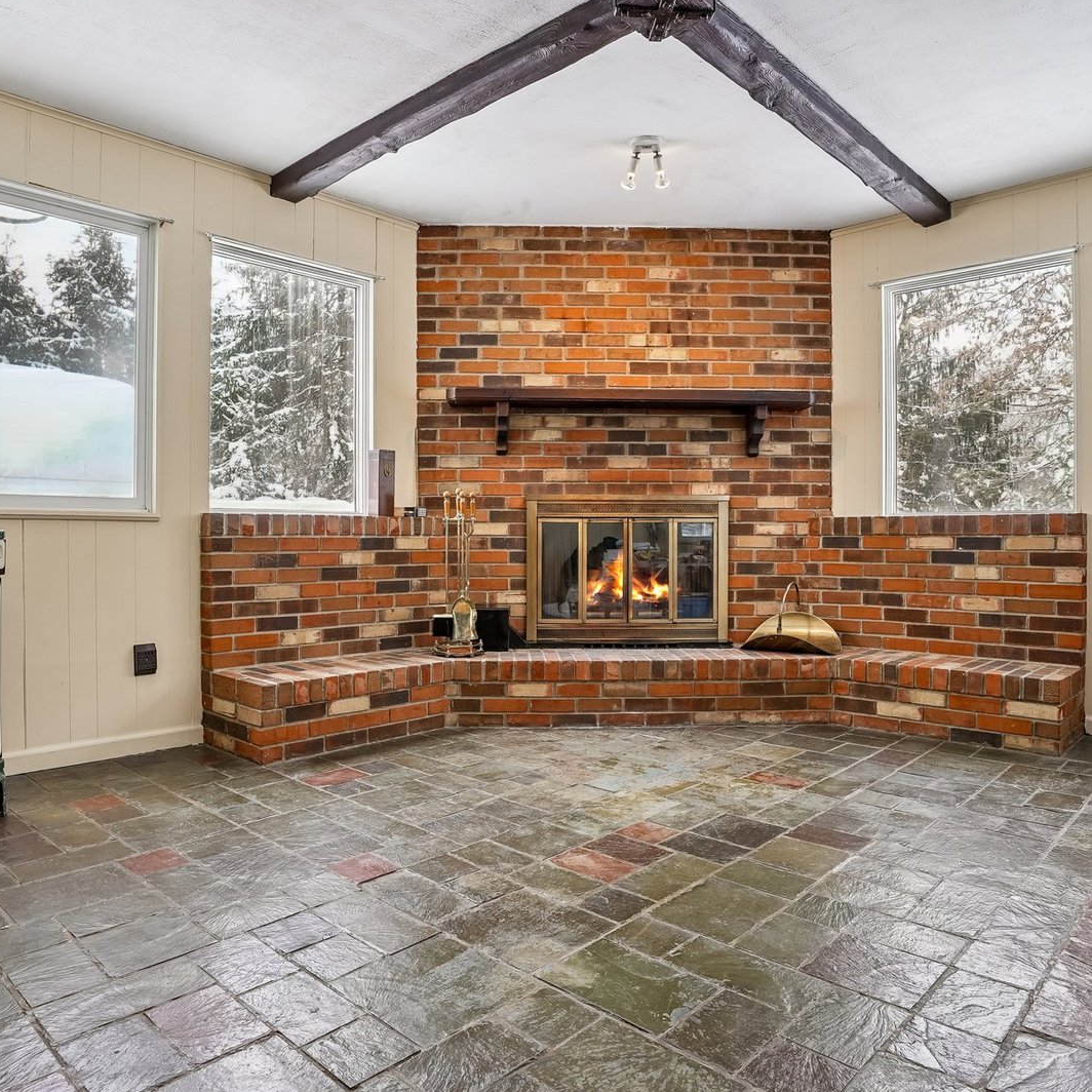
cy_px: 538
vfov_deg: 67.3
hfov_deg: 67.2
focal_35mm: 23
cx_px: 523
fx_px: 821
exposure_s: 1/15
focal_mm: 16
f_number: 8
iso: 400
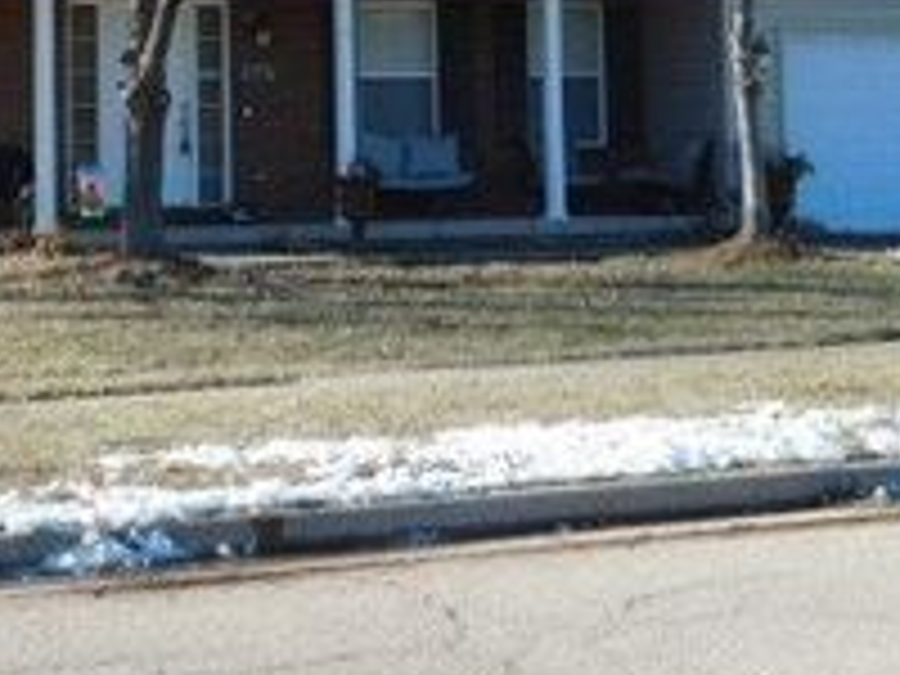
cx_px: 428
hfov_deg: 21.8
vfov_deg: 16.1
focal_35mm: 90
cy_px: -2
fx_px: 2340
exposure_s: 1/640
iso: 125
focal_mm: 6.3
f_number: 3.5
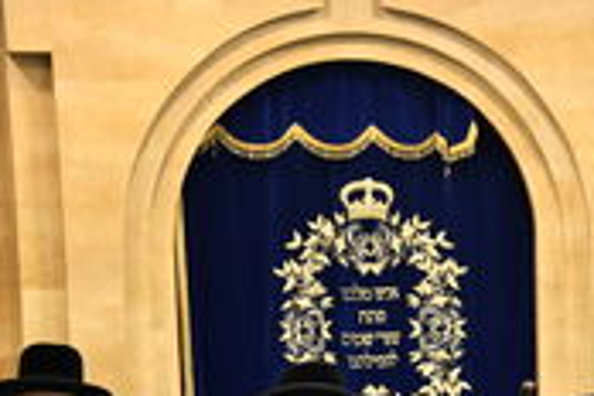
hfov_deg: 10.4
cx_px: 625
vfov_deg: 7.0
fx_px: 3217
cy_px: 416
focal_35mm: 195
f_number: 5.6
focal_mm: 85
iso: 800
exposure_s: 1/125
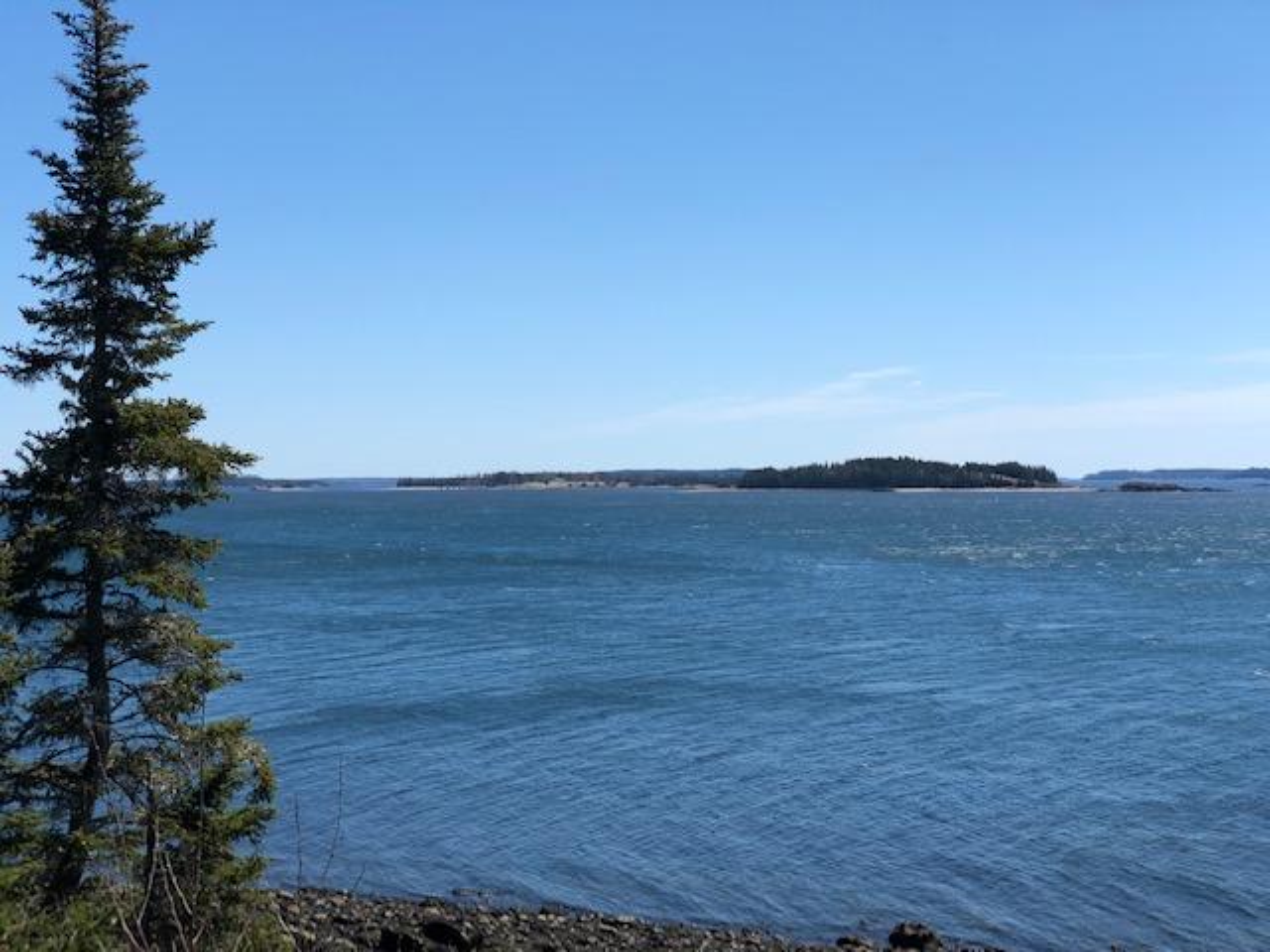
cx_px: 635
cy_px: 476
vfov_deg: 28.0
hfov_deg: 36.8
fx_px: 1908
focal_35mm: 52
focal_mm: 6
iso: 16
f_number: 2.4
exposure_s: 1/1372
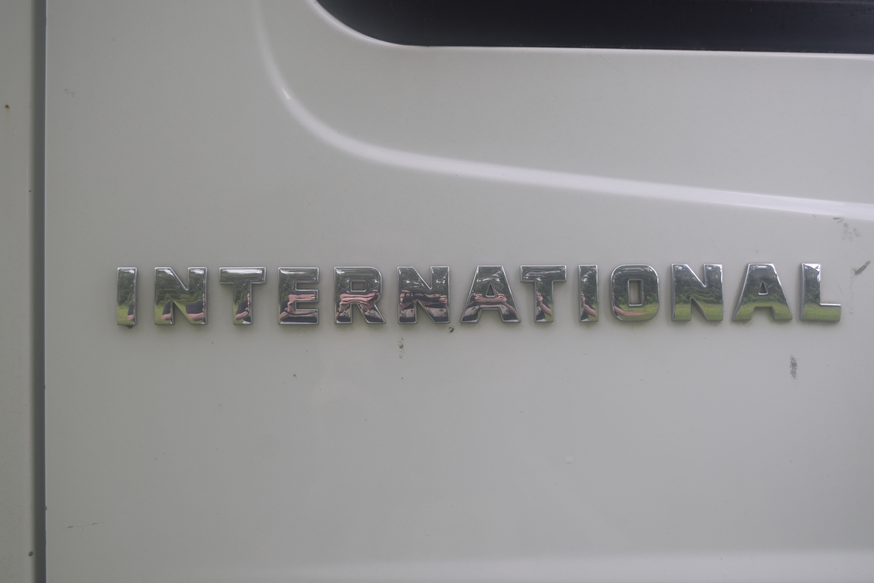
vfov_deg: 26.5
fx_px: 1238
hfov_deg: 38.9
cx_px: 437
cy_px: 292
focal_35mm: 51
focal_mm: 34
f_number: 6.3
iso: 400
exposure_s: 1/160
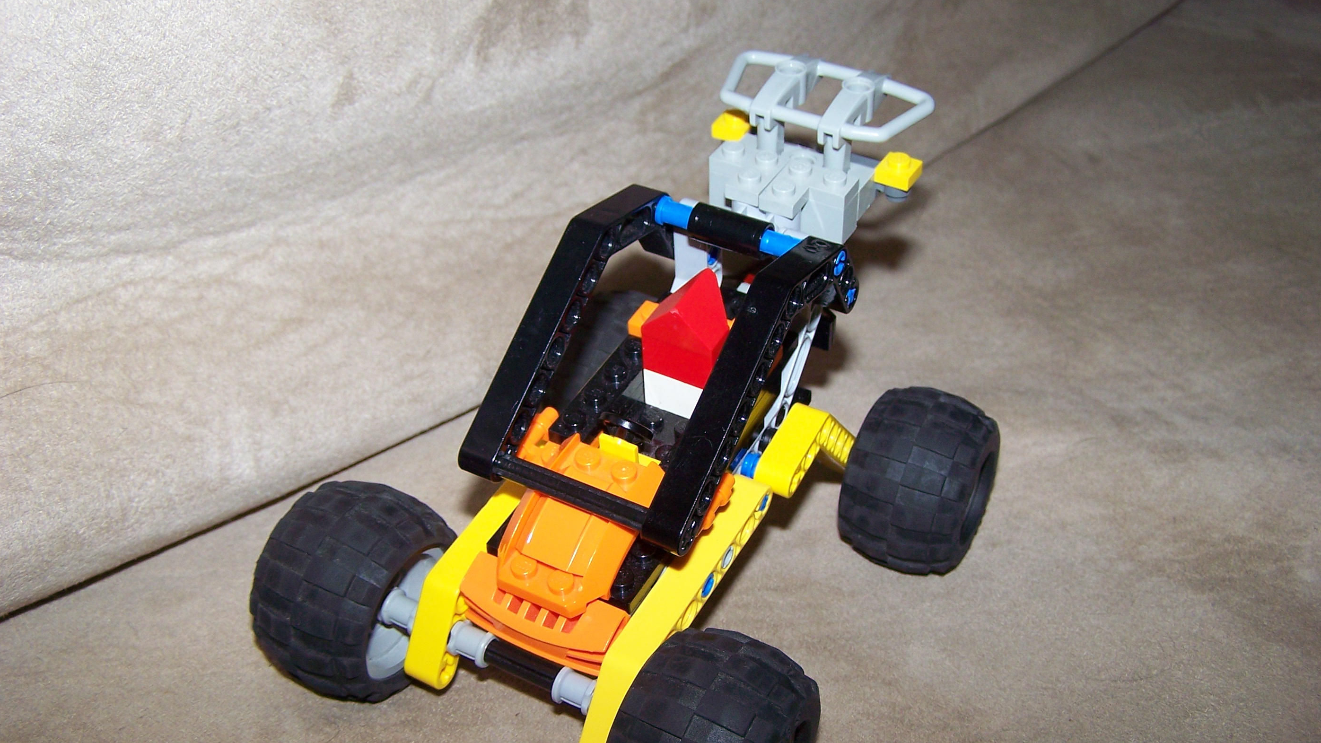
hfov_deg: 48.4
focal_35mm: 42
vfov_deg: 28.3
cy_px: 442
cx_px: 664
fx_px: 1471
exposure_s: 1/60
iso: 80
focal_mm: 6.3
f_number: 2.8
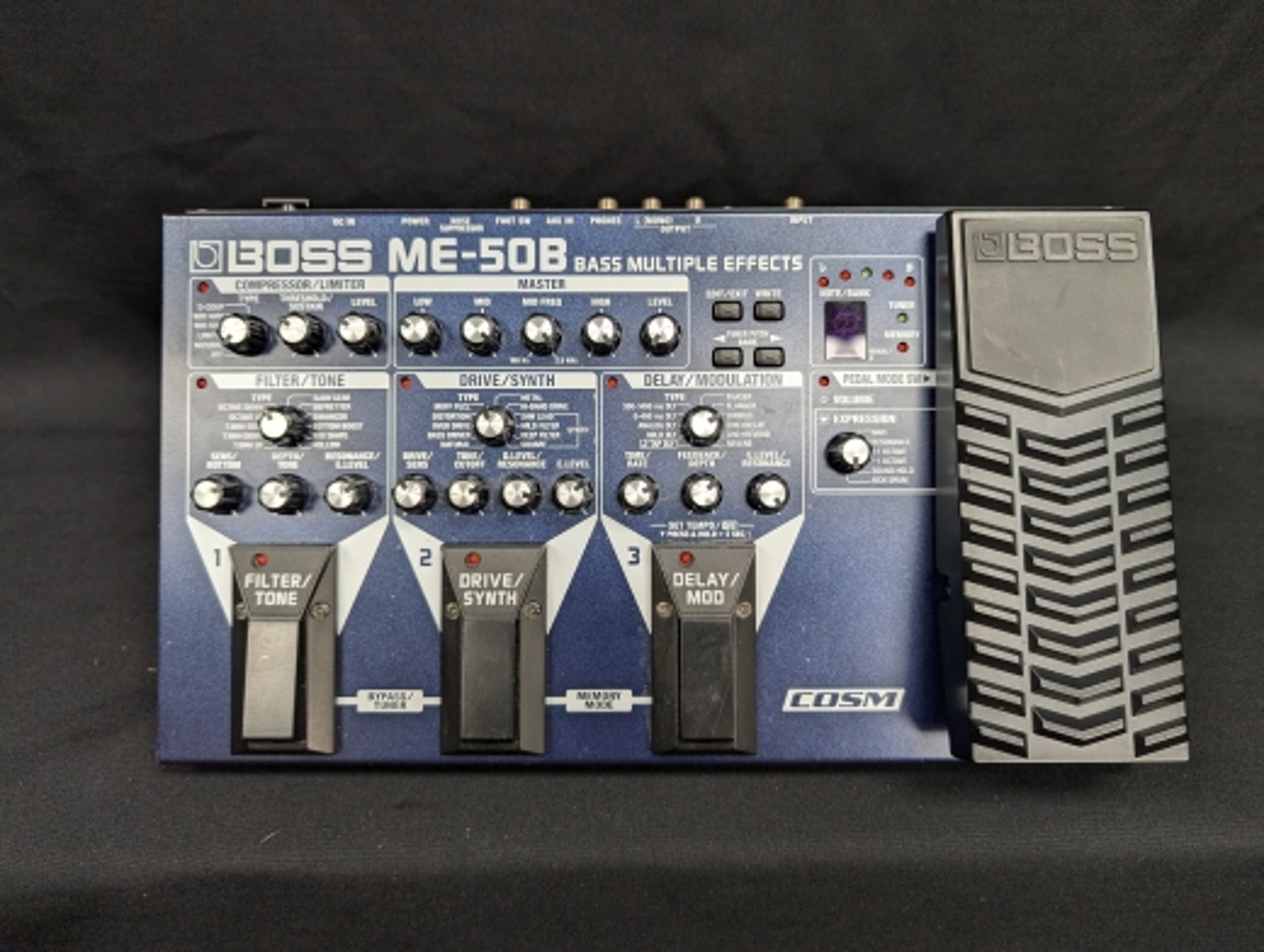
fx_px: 878
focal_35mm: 24
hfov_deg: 71.5
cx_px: 632
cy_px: 476
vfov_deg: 57.0
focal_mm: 6.9
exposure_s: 1/65.5
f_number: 1.68
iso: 73
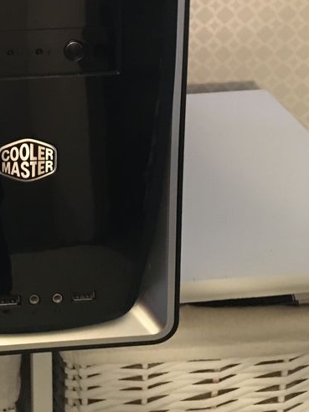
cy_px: -2
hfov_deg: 24.0
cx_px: 17
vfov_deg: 30.4
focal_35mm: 59
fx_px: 702
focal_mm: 4.15
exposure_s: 1/17
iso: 640
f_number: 2.2
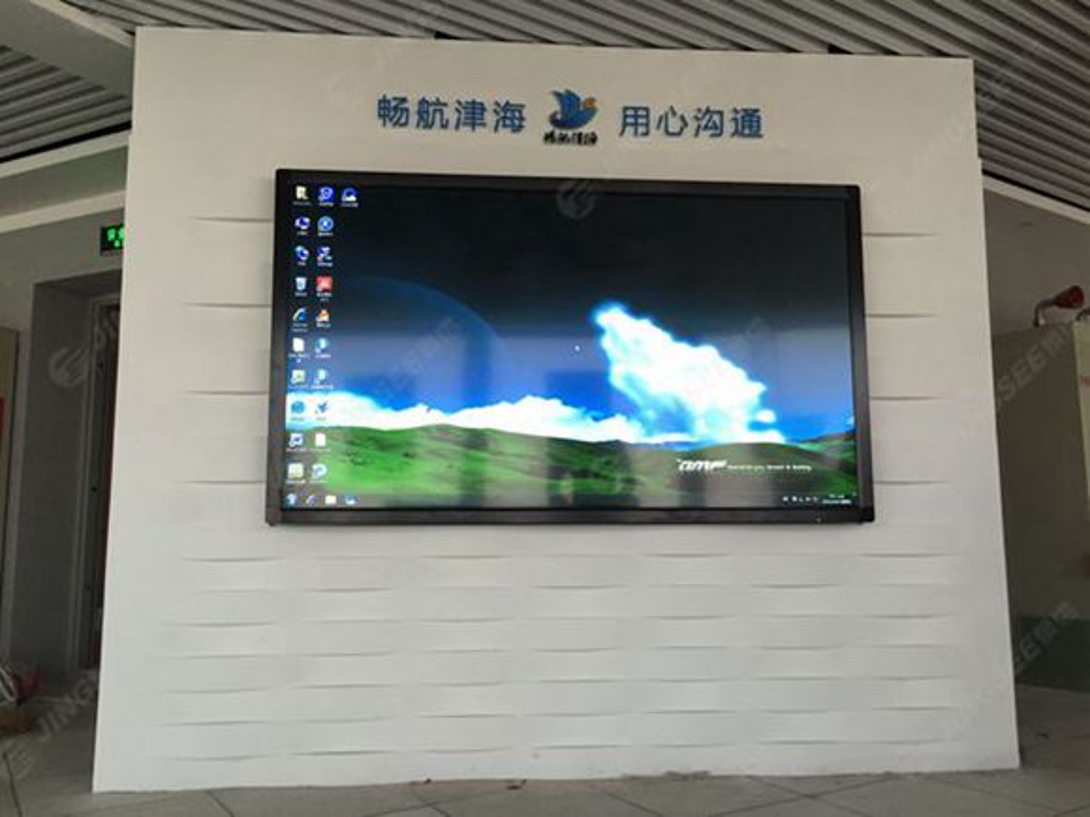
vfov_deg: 48.2
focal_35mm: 29
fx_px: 913
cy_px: 408
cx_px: 545
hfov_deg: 61.7
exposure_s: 1/30
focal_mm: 4.15
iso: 40
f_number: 2.2
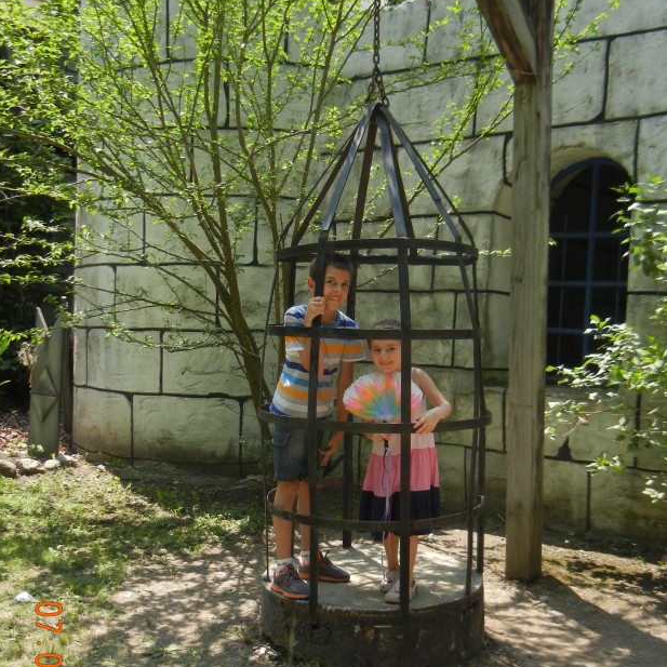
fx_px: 959
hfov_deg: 38.3
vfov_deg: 38.2
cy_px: 388
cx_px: 377
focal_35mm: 44
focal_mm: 5.4
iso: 160
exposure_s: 1/483
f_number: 3.5
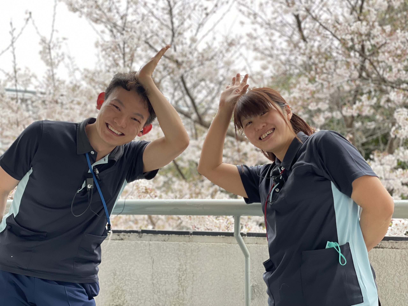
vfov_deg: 28.0
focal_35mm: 52
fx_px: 613
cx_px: 204
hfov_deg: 36.8
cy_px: 153
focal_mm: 6
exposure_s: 1/122
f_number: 2
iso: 64
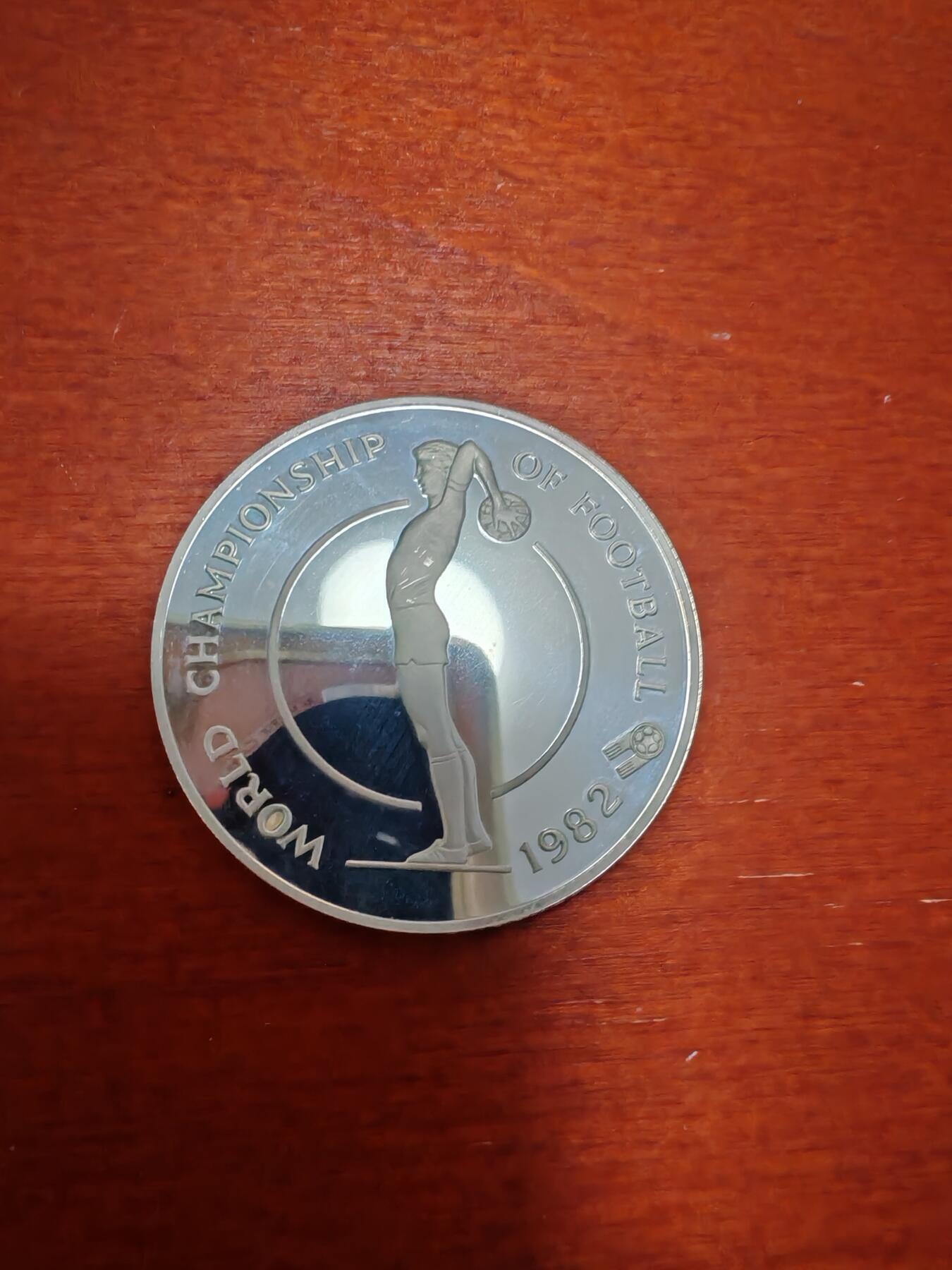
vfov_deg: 67.3
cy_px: 635
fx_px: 953
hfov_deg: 53.1
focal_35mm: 26
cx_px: 476
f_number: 2.2
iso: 160
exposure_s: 1/33
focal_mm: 1.96
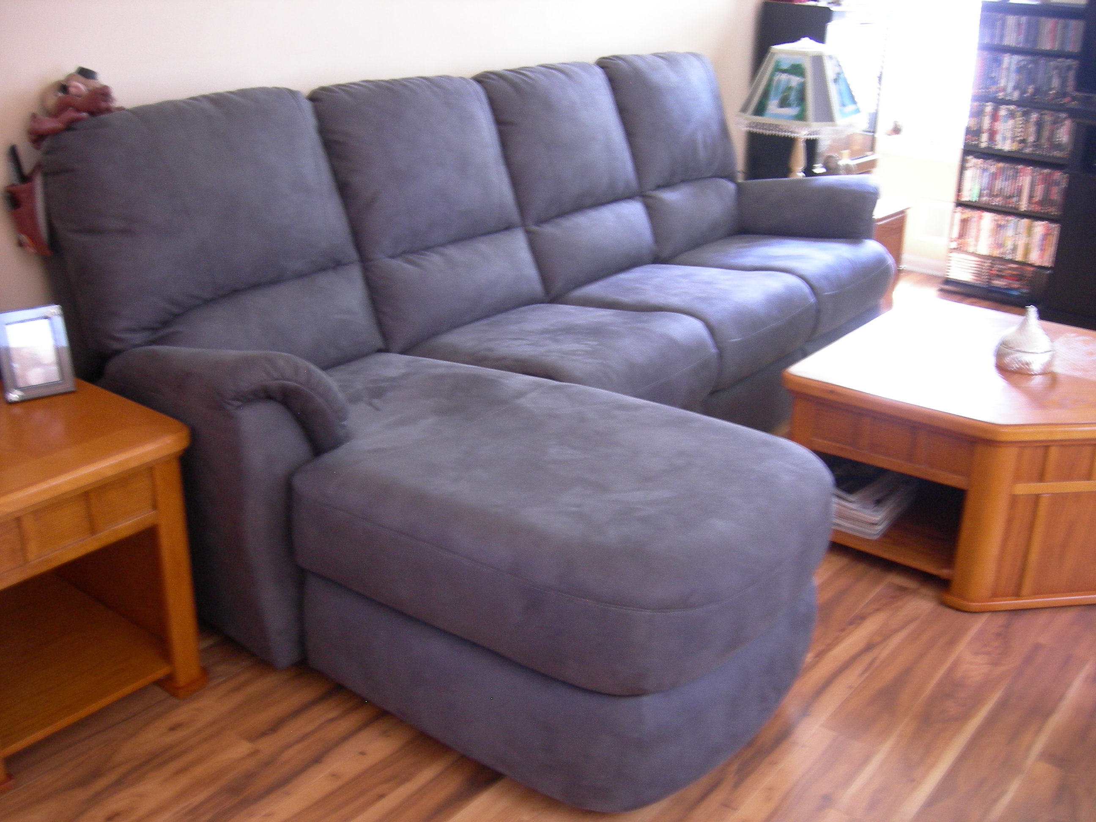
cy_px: 411
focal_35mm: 36
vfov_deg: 39.7
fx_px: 1140
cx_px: 548
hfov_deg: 51.4
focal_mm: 7.5
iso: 200
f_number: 2.7
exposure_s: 1/3.8
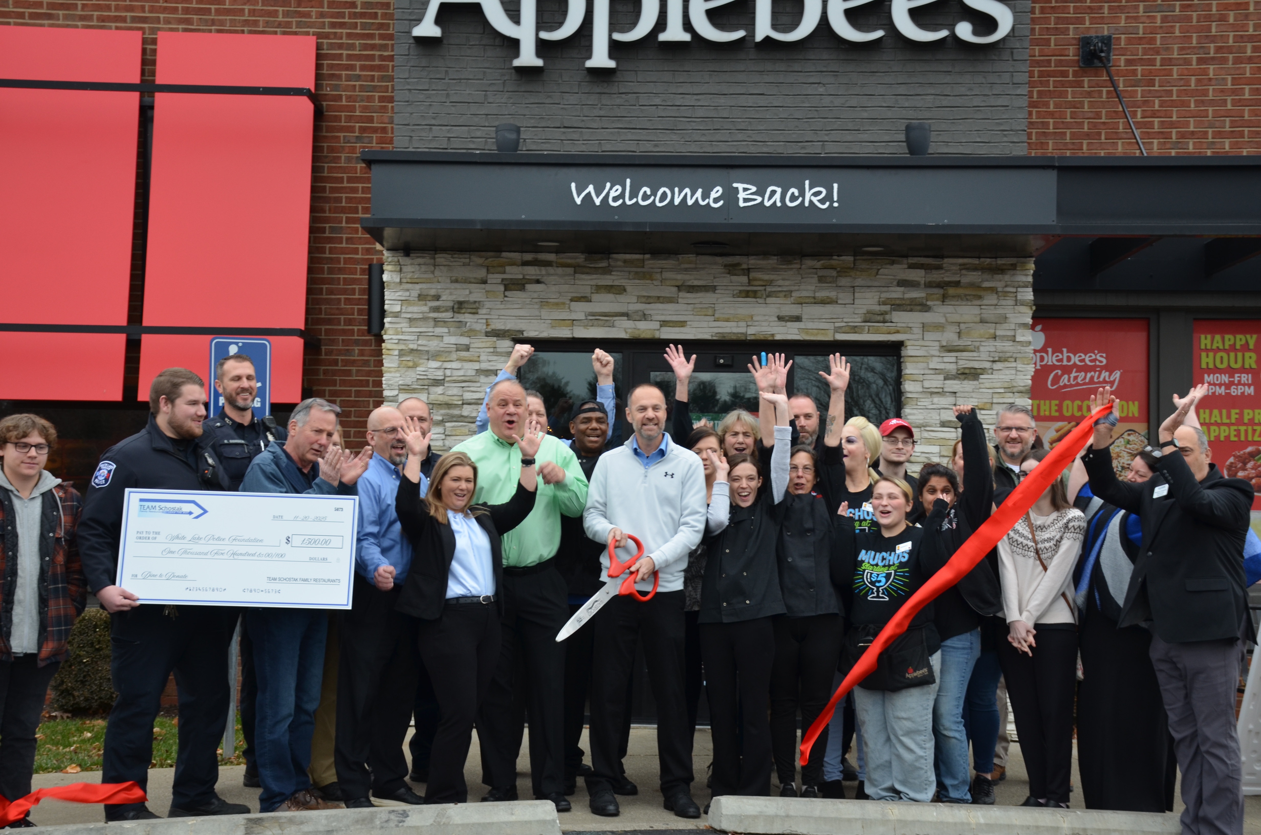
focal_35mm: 60
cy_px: 418
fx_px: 2097
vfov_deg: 22.5
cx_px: 630
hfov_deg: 33.5
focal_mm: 40
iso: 280
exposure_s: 1/125
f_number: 5.6
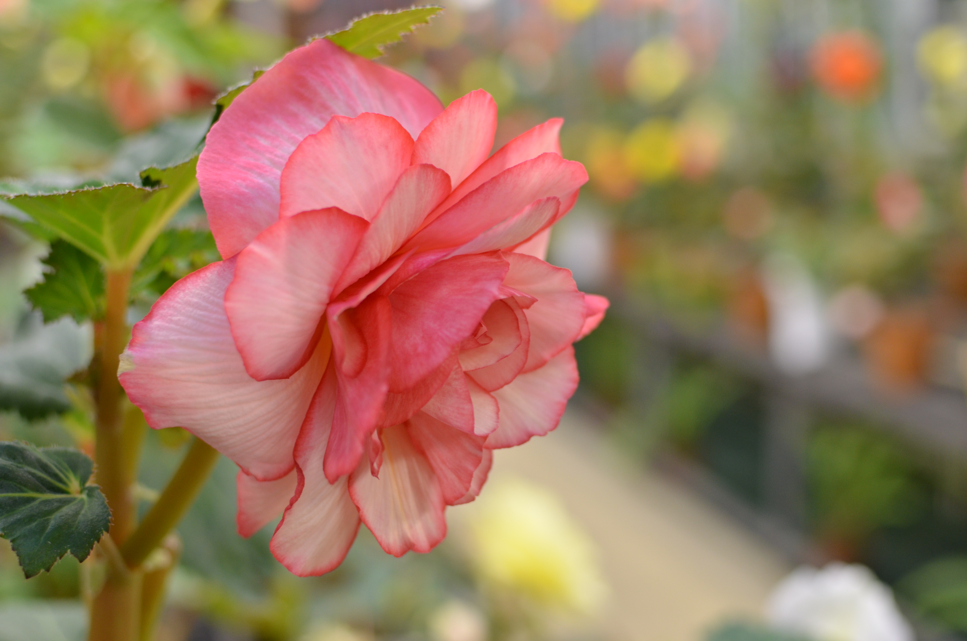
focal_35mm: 52
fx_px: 1407
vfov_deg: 25.6
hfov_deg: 37.9
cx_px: 484
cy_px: 320
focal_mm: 35
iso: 400
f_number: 2.5
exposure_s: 1/50
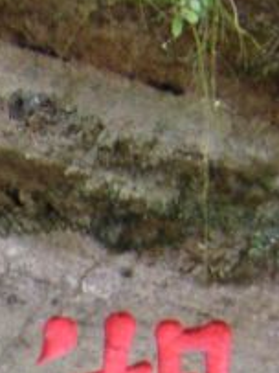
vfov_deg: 12.4
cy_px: 660
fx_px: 1571
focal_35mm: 146
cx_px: -195
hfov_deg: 9.7
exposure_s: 1/15
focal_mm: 4.8
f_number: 2.8
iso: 100
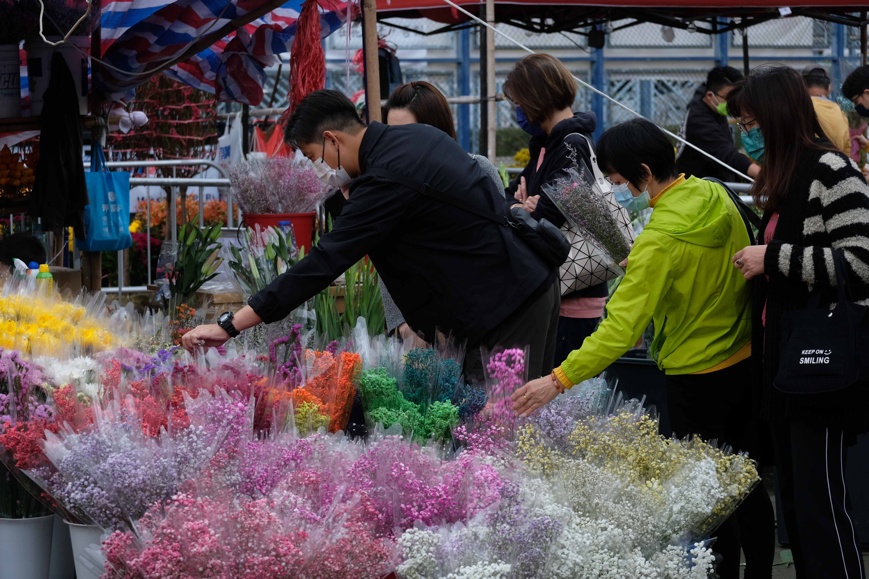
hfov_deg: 20.2
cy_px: 290
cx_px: 434
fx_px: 2438
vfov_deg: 13.6
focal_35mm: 101
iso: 200
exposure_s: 1/250
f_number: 4.8
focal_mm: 67.1
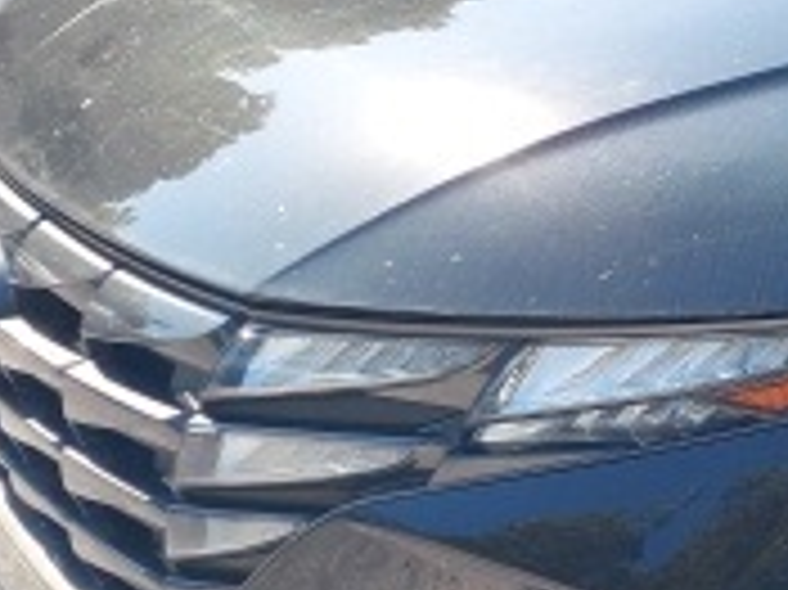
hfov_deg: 18.4
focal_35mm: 88
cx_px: 1333
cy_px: 261
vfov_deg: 16.8
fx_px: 2002
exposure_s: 1/398
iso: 50
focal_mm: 5.23
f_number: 1.8
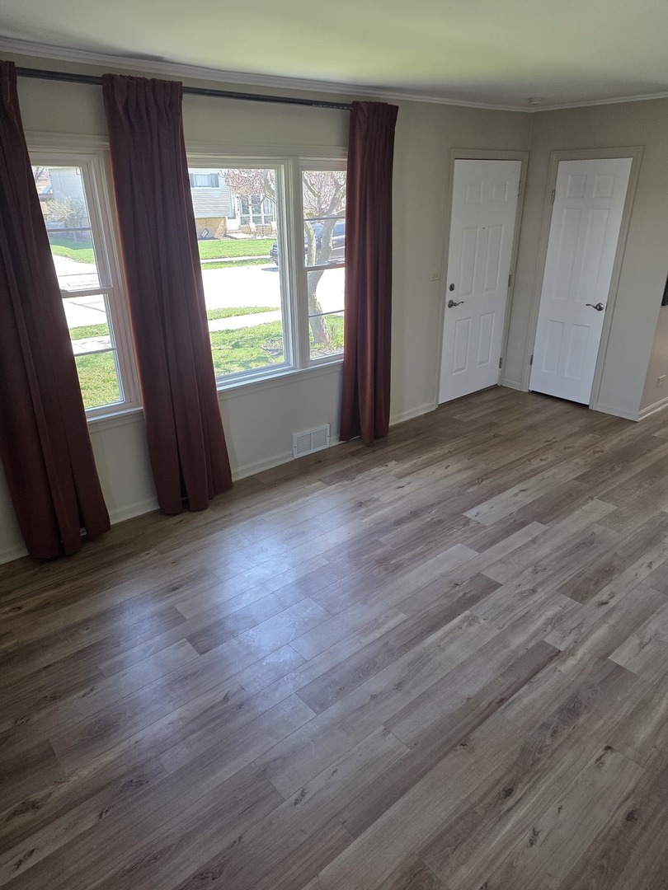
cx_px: 334
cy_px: 445
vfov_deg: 73.9
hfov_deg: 58.9
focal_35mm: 23
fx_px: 592
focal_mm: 6.25
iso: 125
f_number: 1.7
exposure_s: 1/180
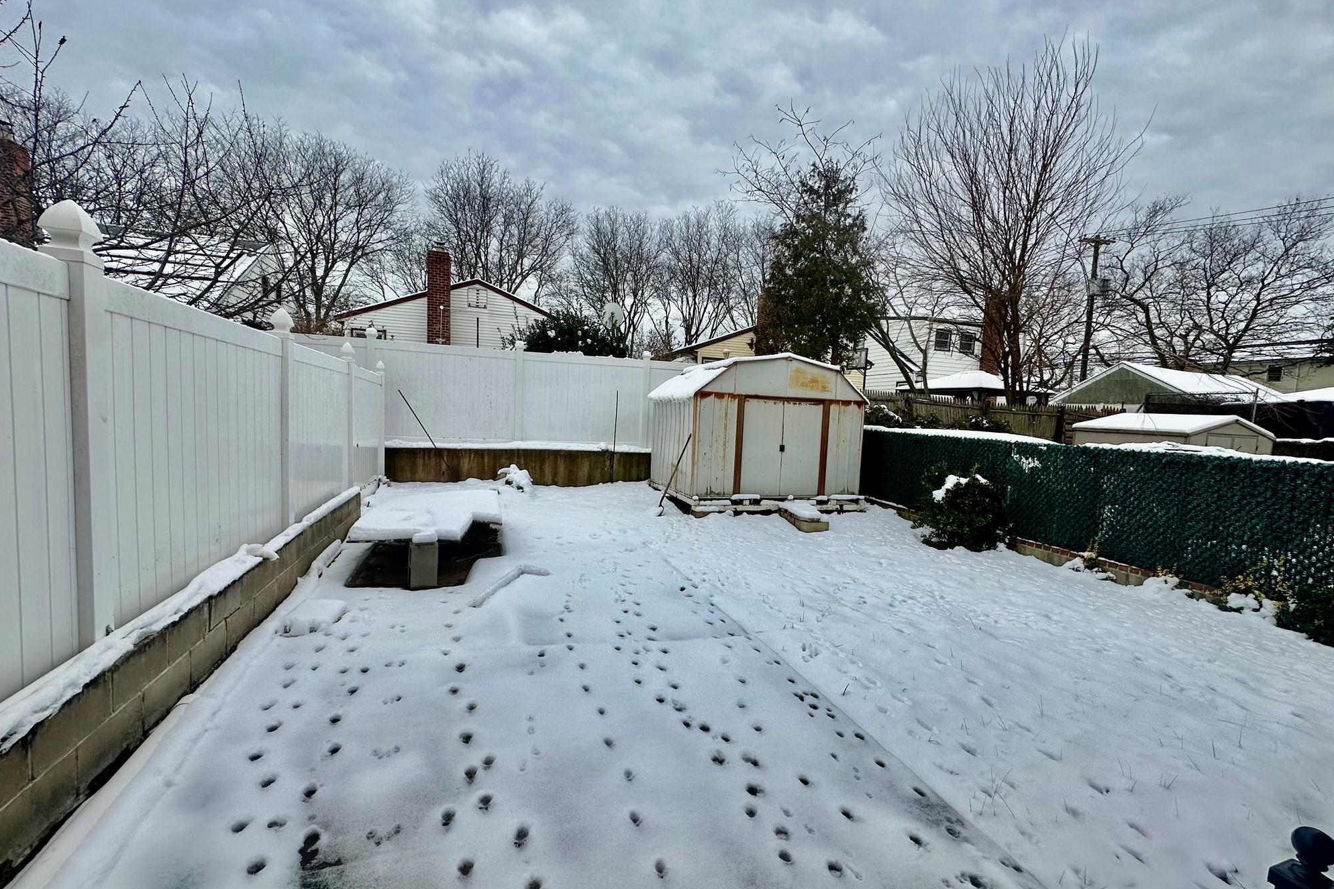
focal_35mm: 15
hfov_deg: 100.4
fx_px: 556
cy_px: 461
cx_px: 680
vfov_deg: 77.3
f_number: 2.2
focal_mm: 2.22
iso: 40
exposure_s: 1/1114
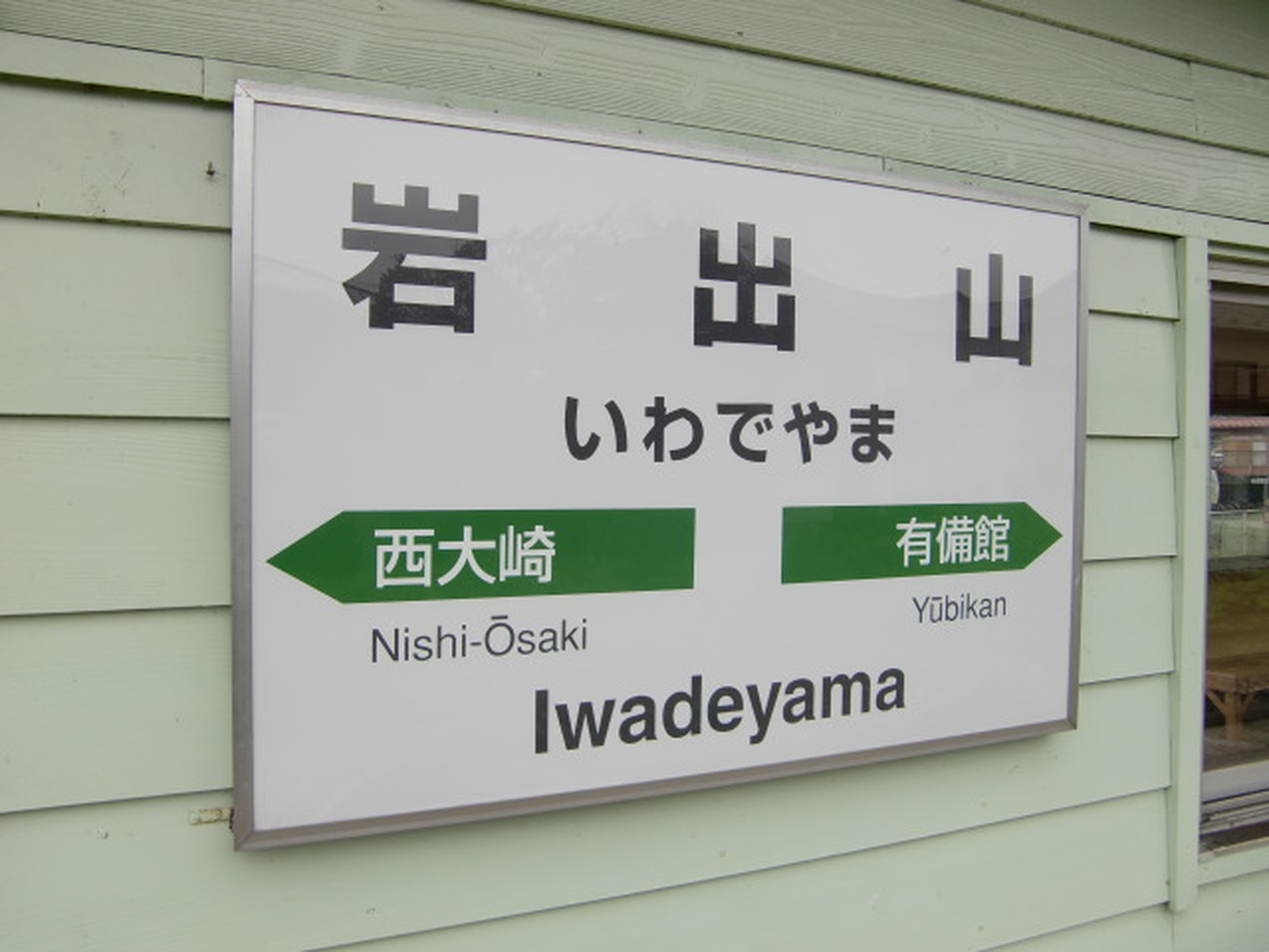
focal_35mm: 28
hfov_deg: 63.4
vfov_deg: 49.7
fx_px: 1026
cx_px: 634
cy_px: 476
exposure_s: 1/640
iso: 64
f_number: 2.6
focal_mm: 4.9
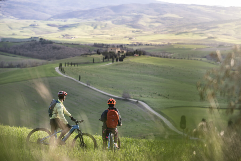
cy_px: 80
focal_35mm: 122
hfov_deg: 16.8
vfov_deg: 11.2
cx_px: 120
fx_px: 817
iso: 200
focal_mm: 122
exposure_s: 1/320
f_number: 4.5
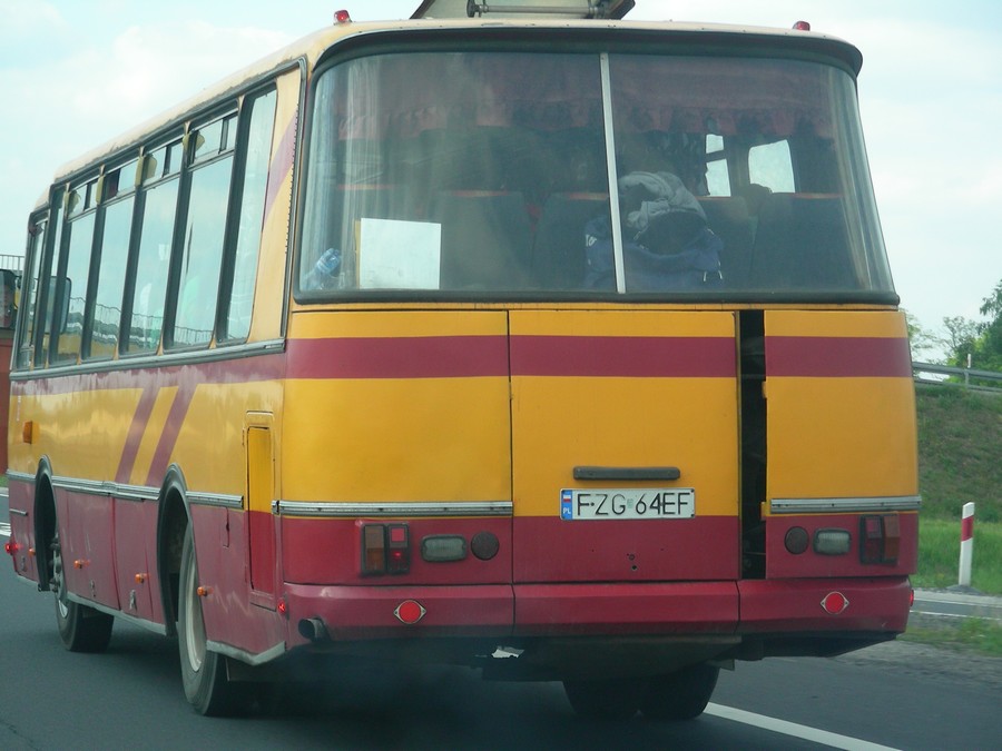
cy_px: 376
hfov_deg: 15.4
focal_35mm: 128
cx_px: 501
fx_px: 3705
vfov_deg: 11.6
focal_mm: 21.3
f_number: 4
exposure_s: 1/240
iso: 50
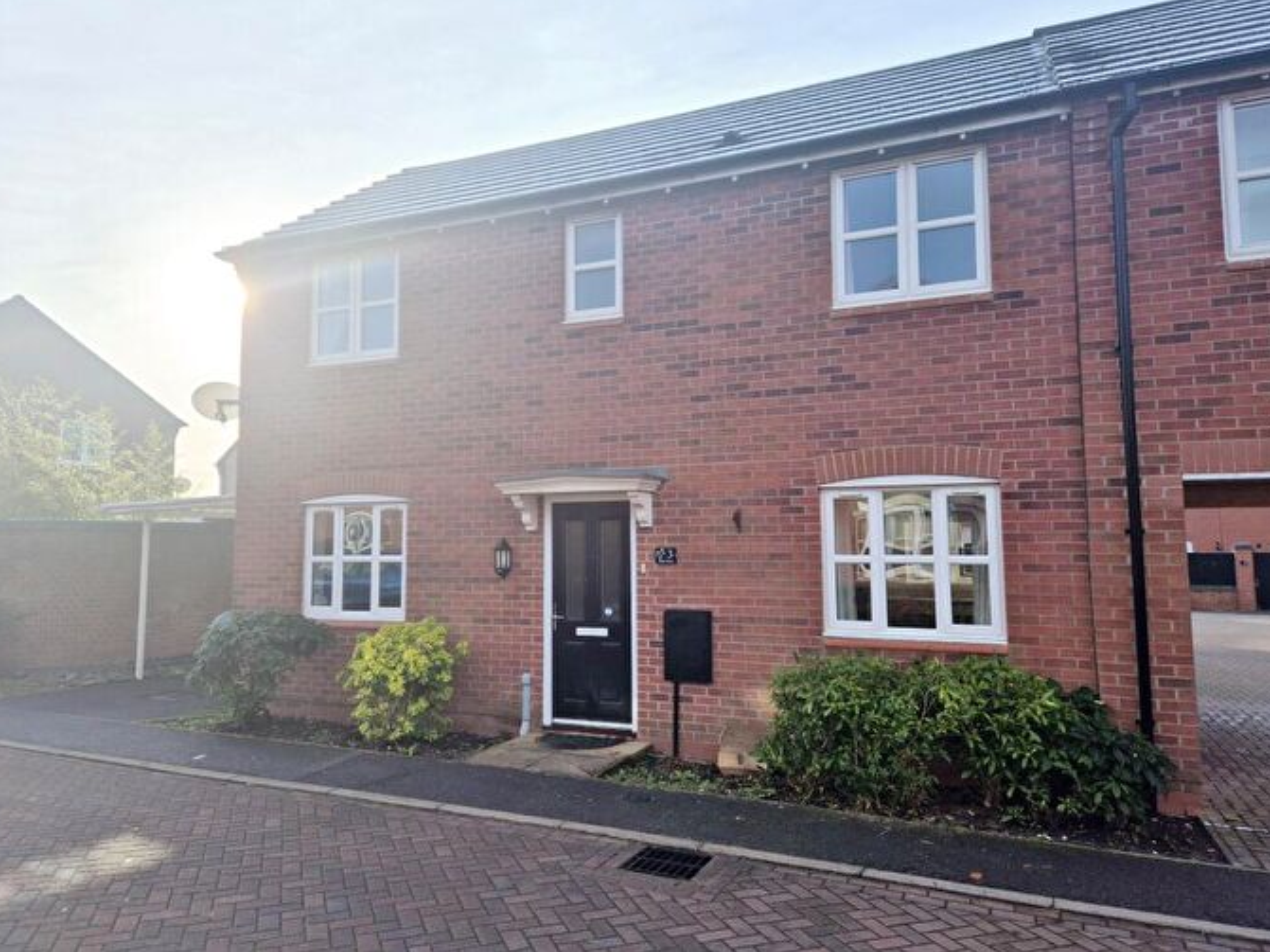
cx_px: 642
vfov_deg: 56.8
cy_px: 457
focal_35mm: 24
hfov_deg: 71.6
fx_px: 880
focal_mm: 5.4
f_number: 1.8
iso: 25
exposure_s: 1/3333
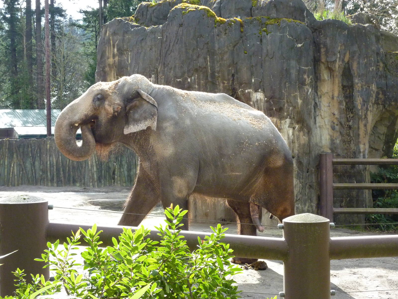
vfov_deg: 21.9
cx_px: 199
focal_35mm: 67
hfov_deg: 29.0
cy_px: 150
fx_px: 770
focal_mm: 11
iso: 400
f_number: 4.1
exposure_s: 1/500
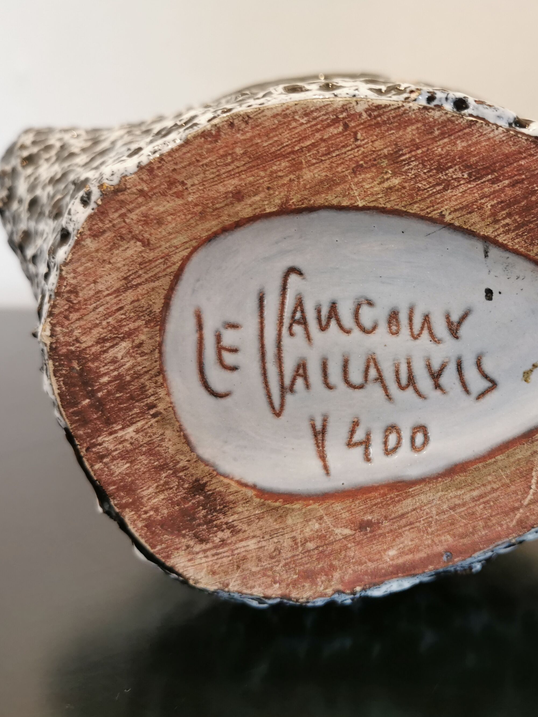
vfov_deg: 50.1
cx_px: 379
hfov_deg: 38.0
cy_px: 355
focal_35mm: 37
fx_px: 767
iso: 160
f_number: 1.8
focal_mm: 5.58
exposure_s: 1/50
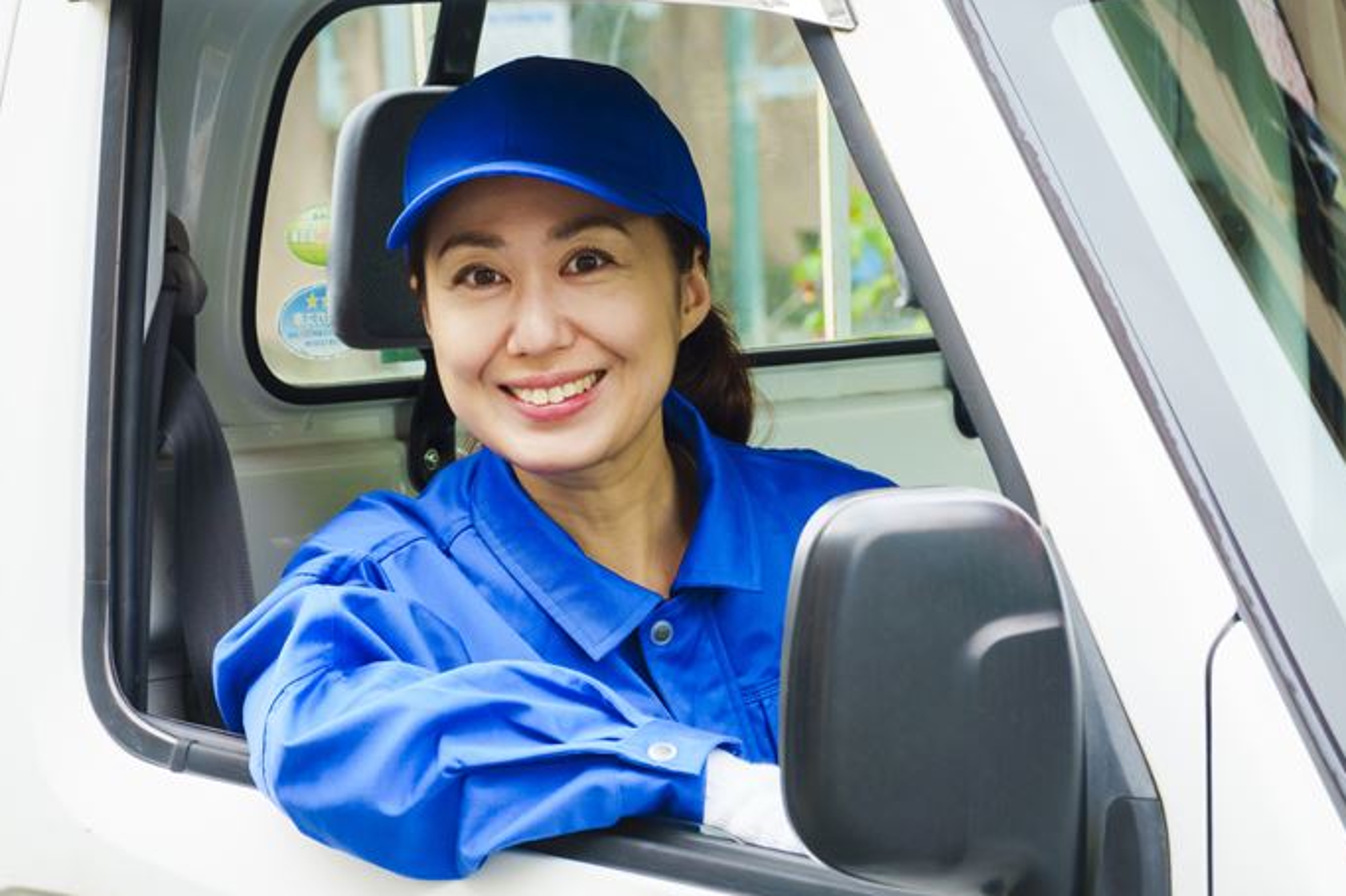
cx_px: 663
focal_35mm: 150
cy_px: 438
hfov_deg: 13.7
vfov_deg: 9.1
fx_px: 5605
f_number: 4.5
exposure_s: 1/160
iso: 200
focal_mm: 51.61
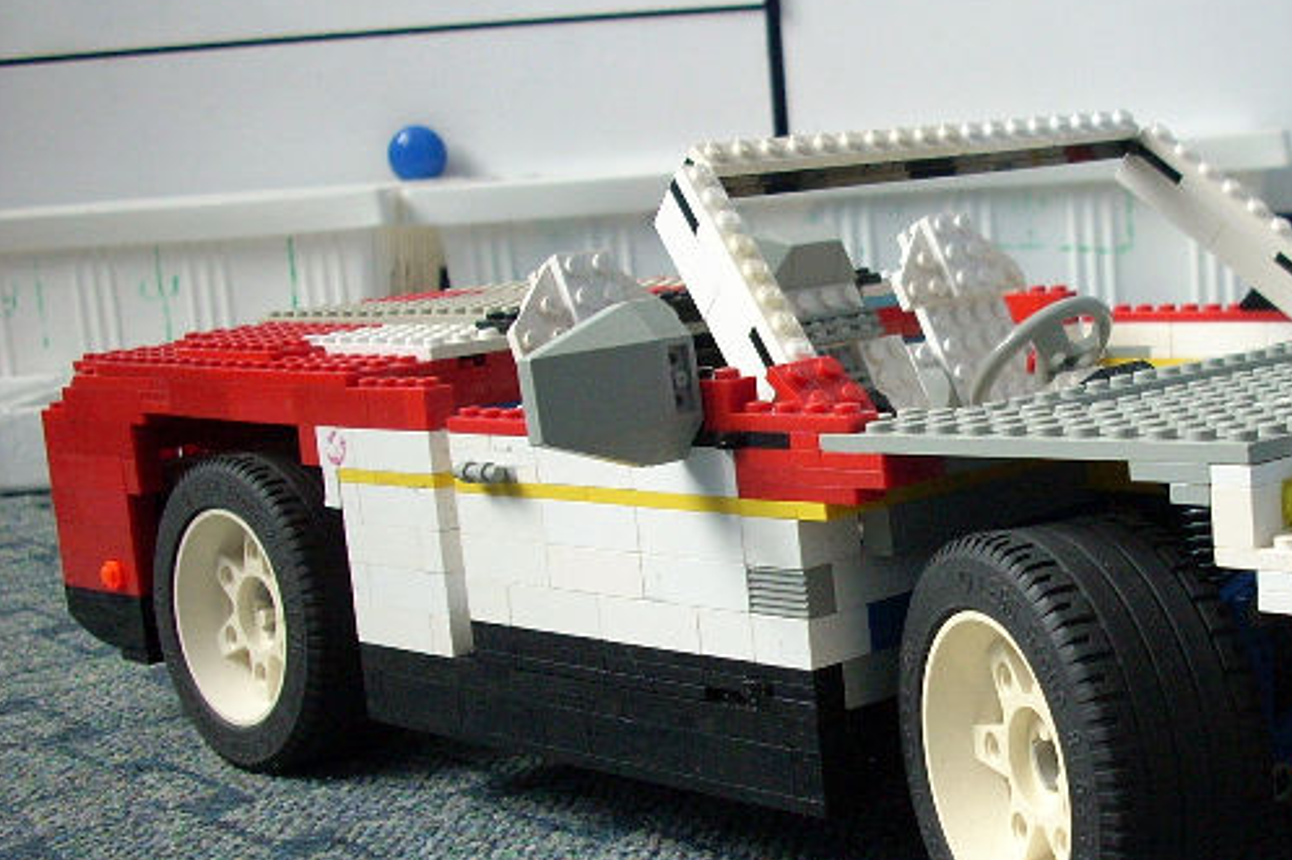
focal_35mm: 62
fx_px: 2224
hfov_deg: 31.6
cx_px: 1011
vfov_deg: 21.9
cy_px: 514
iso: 200
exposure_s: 1/23.2
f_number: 2.8
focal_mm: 6.2
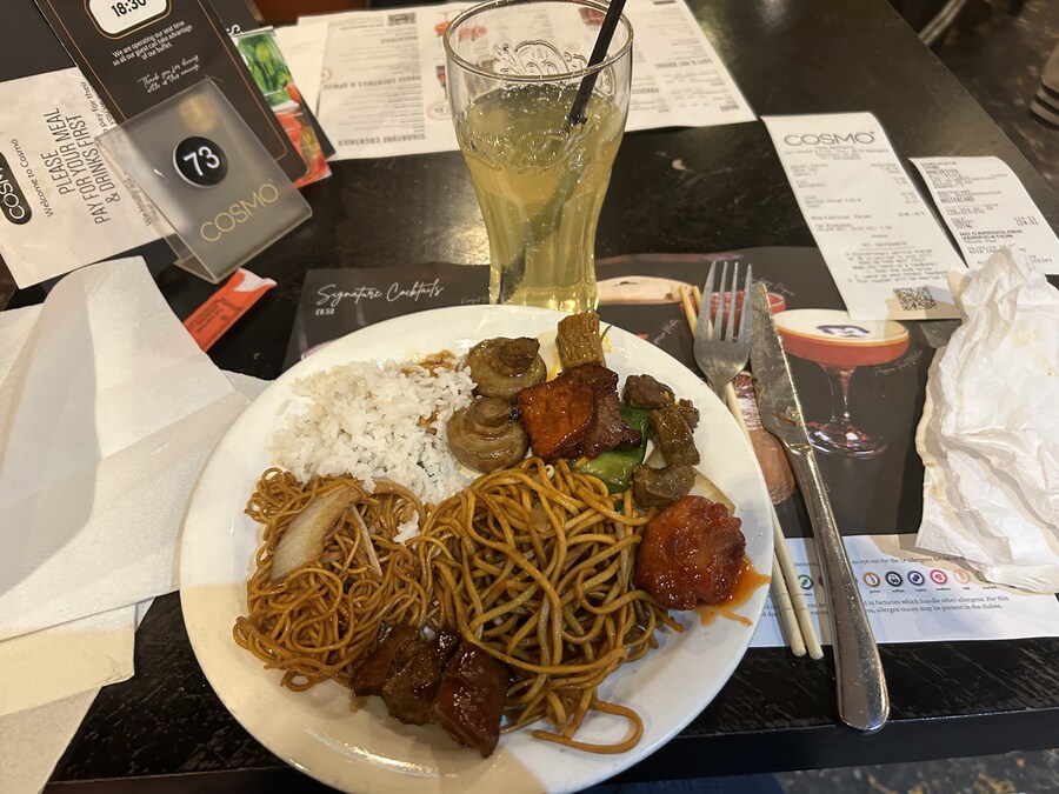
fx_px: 795
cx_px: 530
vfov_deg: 53.1
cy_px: 397
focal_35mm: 26
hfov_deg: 67.3
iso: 250
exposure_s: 1/50
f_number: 1.5
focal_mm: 5.7
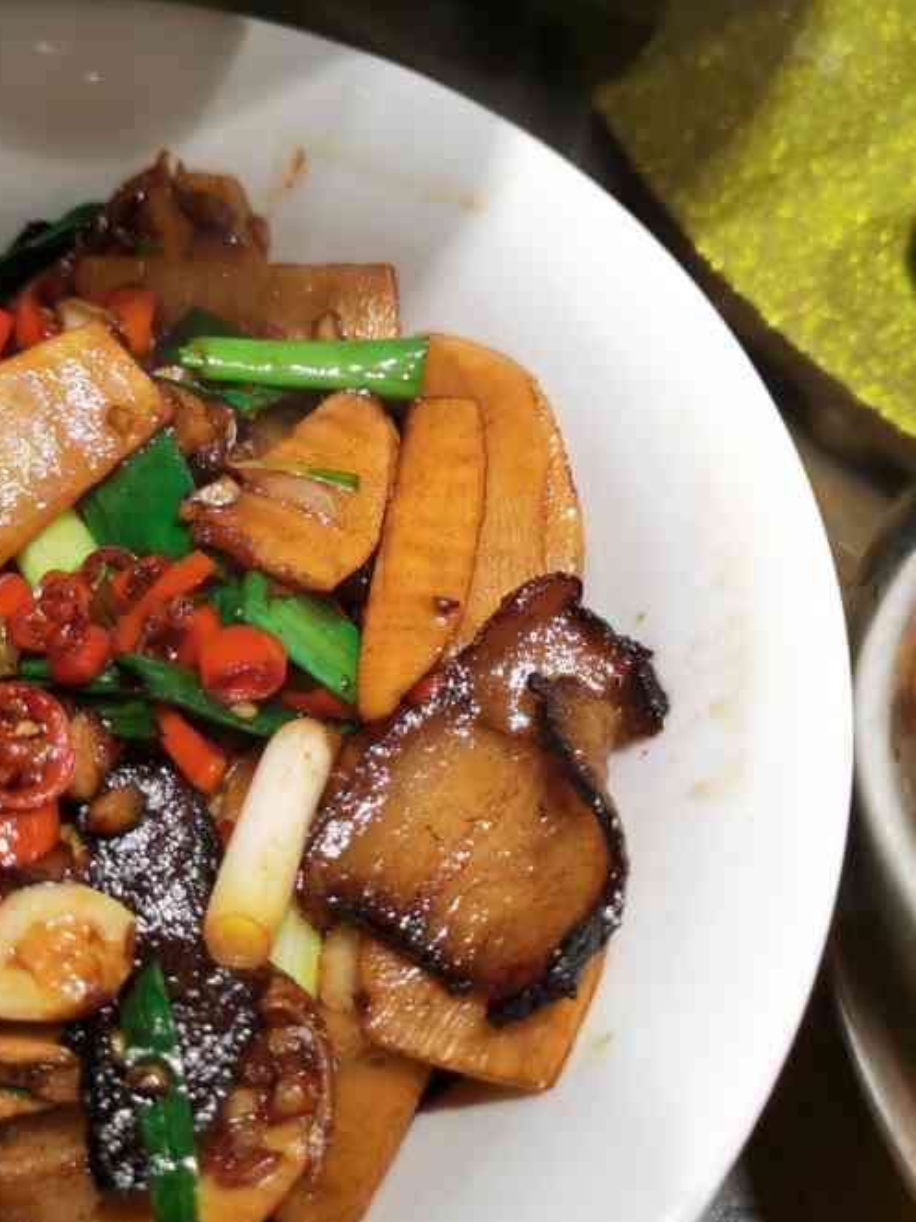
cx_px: 337
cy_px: 532
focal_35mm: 38
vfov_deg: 48.9
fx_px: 1341
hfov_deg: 37.5
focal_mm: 5.58
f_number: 1.8
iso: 50
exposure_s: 1/108
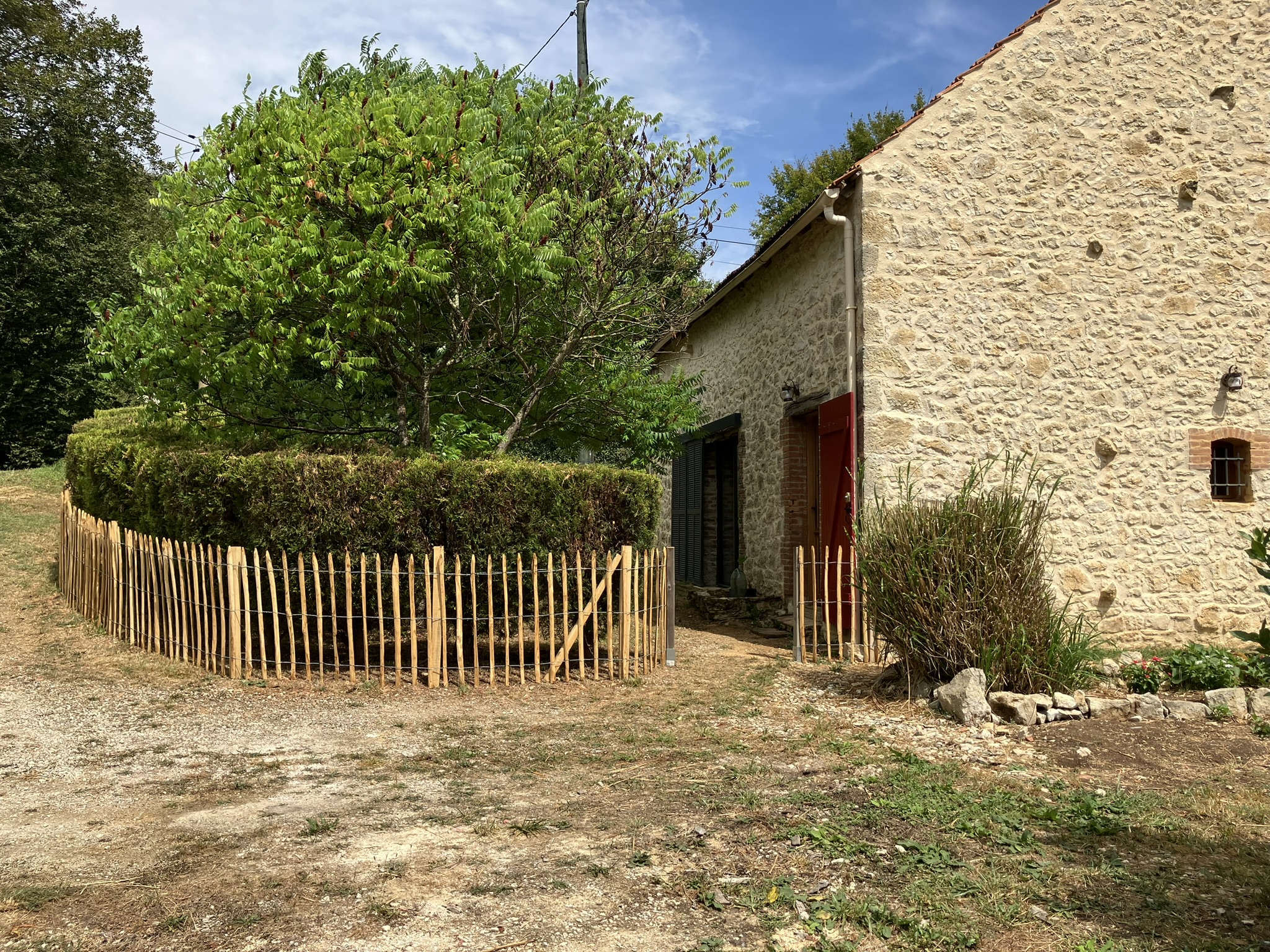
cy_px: 476
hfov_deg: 63.4
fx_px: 1027
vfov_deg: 49.7
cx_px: 635
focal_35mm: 28
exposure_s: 1/2208
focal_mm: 3.99
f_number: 1.8
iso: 32
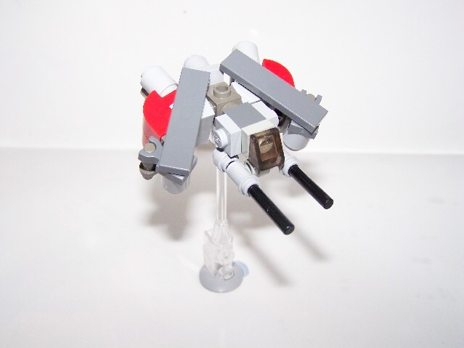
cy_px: 174
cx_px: 232
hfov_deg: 43.9
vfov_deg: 33.6
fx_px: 576
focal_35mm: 43
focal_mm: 7.1
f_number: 2.9
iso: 80
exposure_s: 1/60
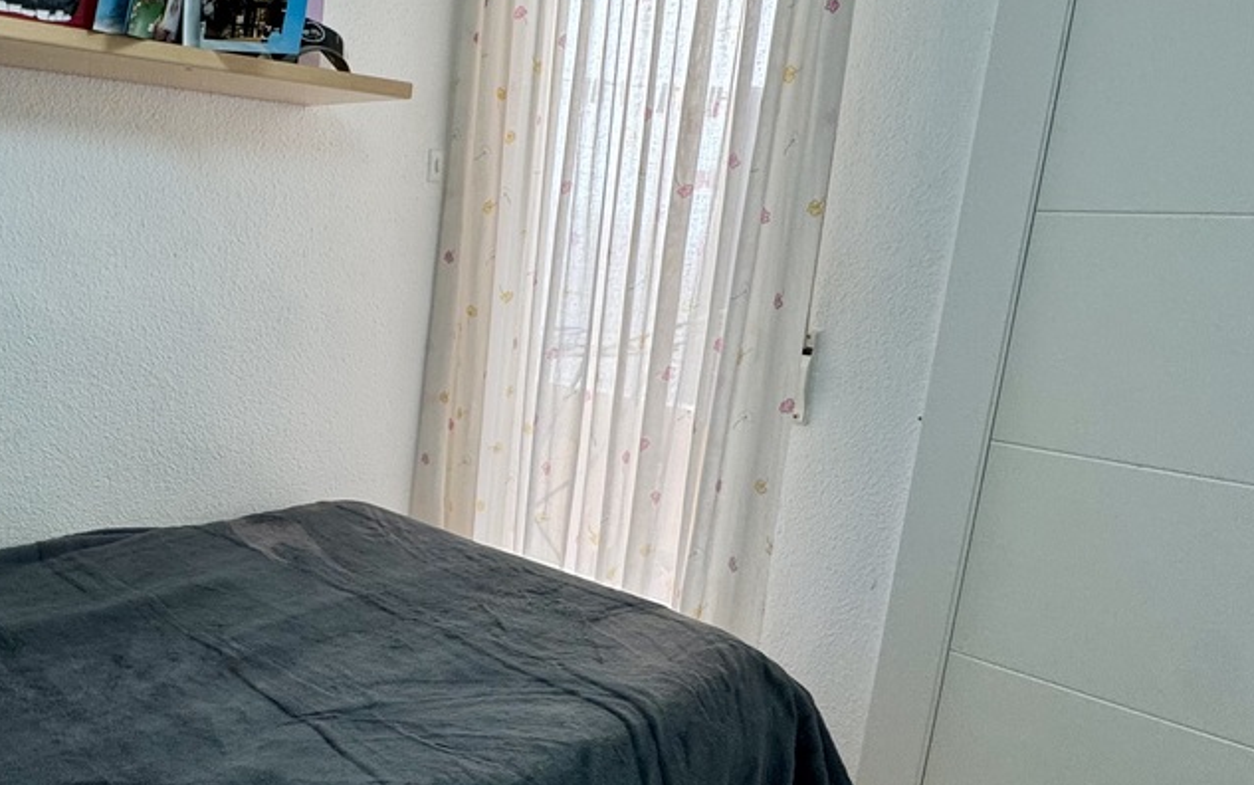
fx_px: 1026
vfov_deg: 41.8
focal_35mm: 30
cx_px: 164
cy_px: 418
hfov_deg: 55.8
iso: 125
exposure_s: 1/100
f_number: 2.2
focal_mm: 2.22
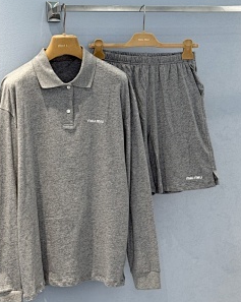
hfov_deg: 19.4
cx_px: 110
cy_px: 158
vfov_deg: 24.2
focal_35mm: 79
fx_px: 705
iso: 100
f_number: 1.78
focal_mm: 6.76
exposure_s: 1/121
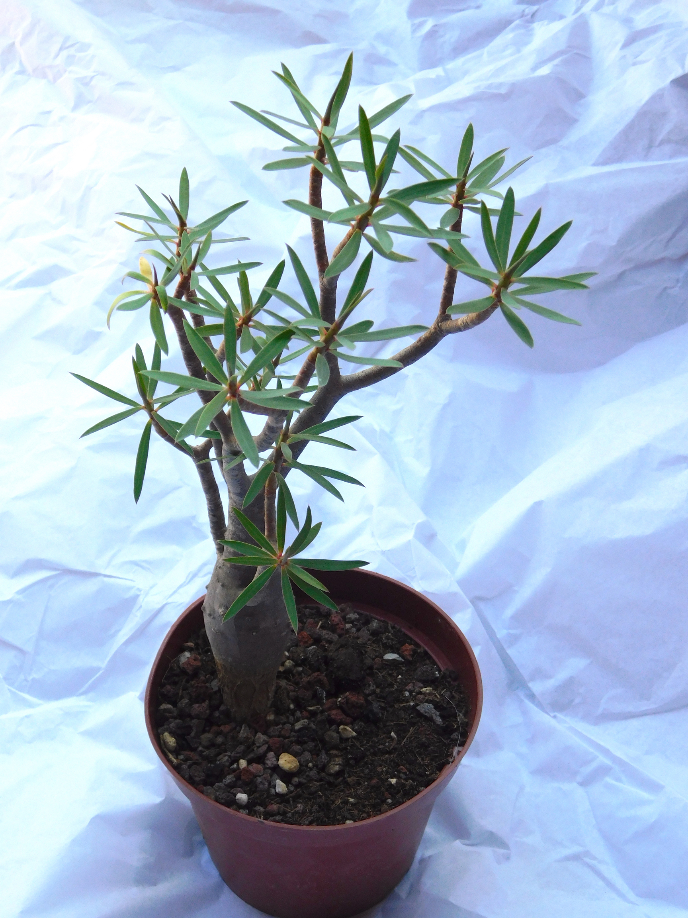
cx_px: 344
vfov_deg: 32.7
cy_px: 459
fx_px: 1564
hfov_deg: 24.8
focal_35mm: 59
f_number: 4
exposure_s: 1/250
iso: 200
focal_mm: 10.4
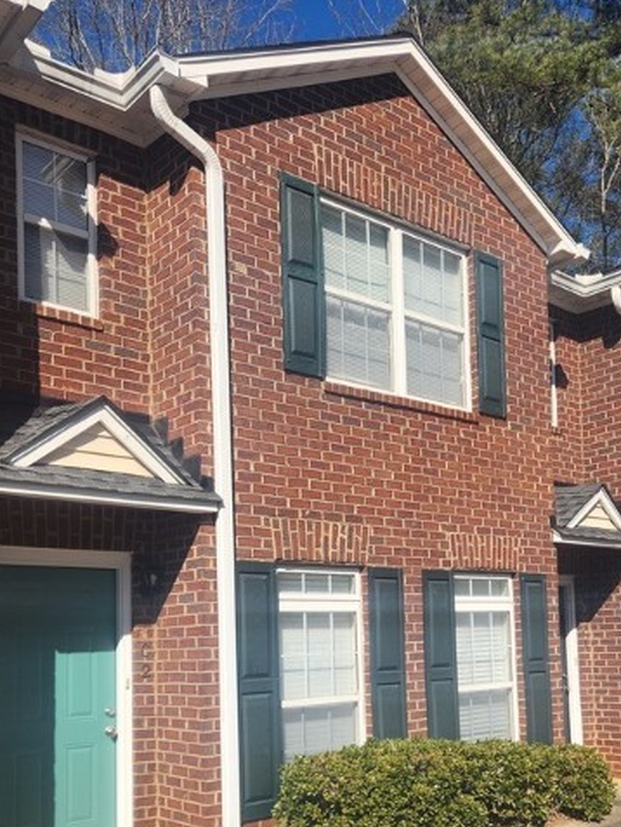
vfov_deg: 48.8
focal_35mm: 37
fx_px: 885
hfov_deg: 38.7
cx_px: 321
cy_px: 584
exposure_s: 1/1441
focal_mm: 5.4
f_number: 1.8
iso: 20
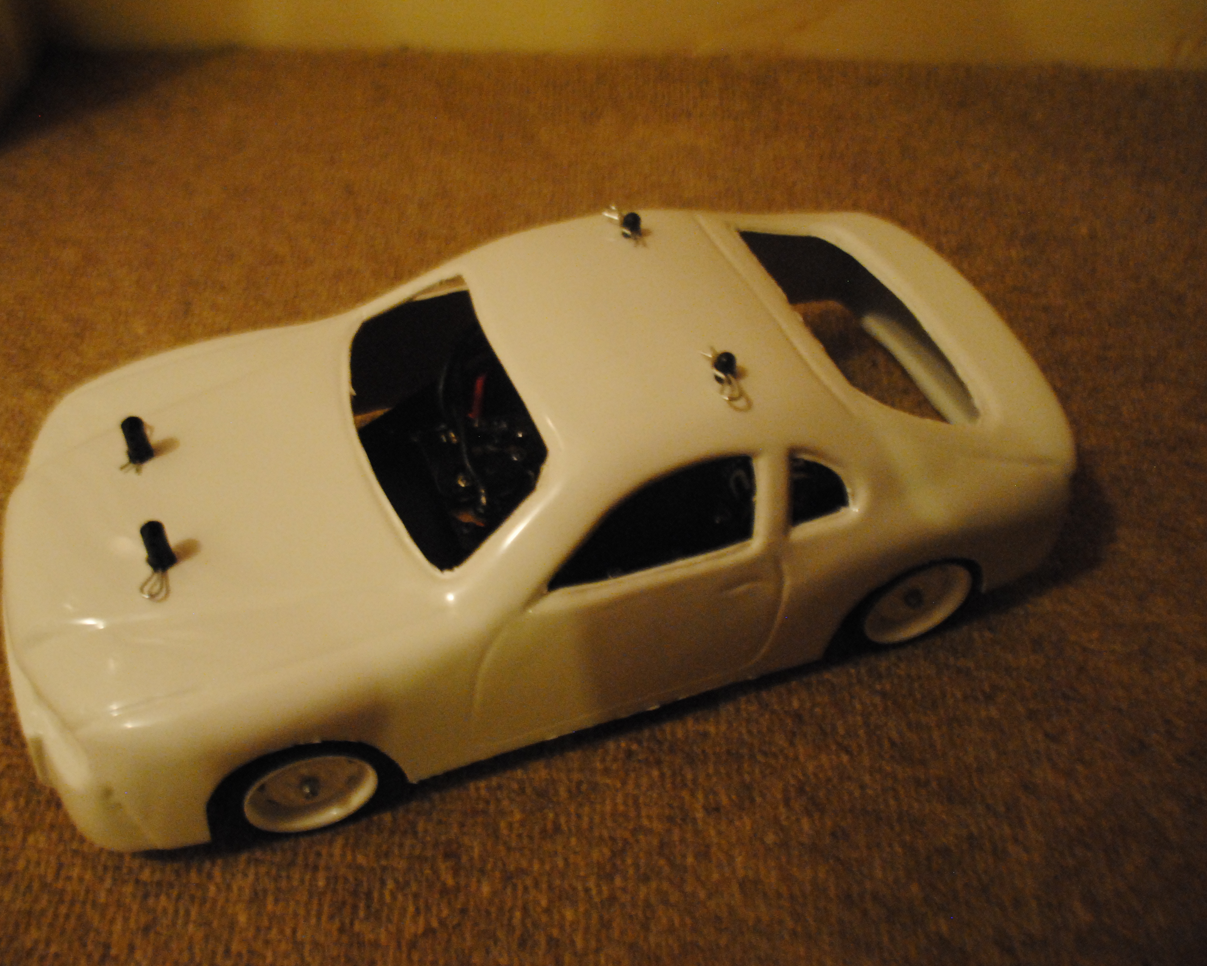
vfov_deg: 43.4
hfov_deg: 52.8
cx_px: 543
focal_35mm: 34
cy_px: 481
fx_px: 1215
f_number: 3.8
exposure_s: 1/13
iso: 1600
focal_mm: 20
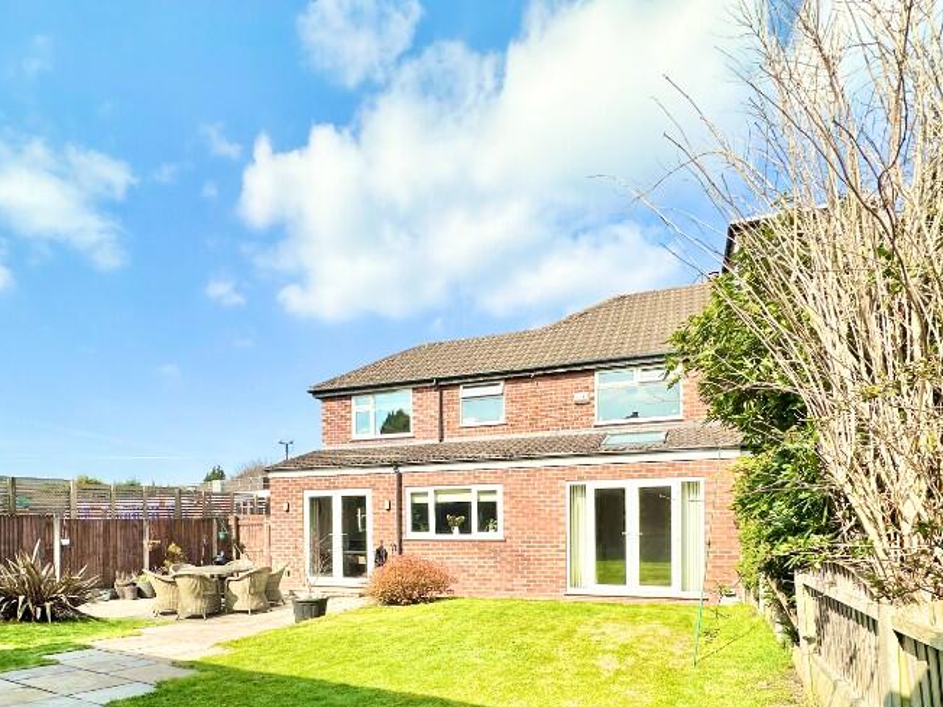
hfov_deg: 76.4
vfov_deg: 57.9
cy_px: 532
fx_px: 599
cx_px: 457
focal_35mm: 22
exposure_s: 1/2212
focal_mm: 2.22
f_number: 2.2
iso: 50
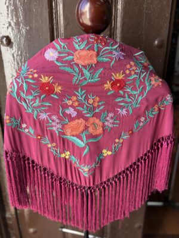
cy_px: 119
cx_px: 90
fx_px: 179
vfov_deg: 67.3
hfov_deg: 53.1
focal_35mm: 26
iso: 32
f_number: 1.6
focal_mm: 5.96
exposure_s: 1/154
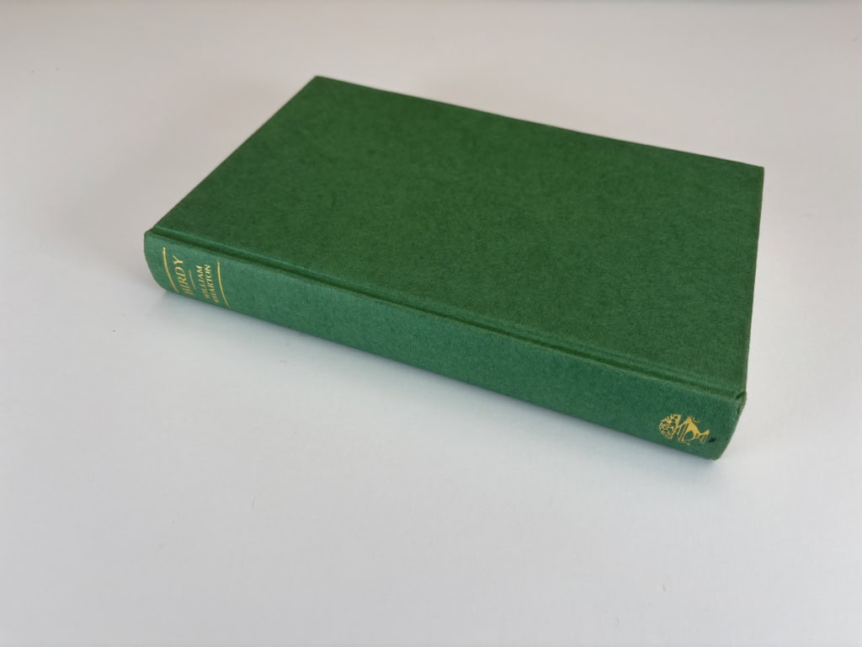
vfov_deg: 53.1
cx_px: 431
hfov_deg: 67.3
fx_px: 647
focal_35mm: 26
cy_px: 324
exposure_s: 1/143
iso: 40
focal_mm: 6
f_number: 1.6
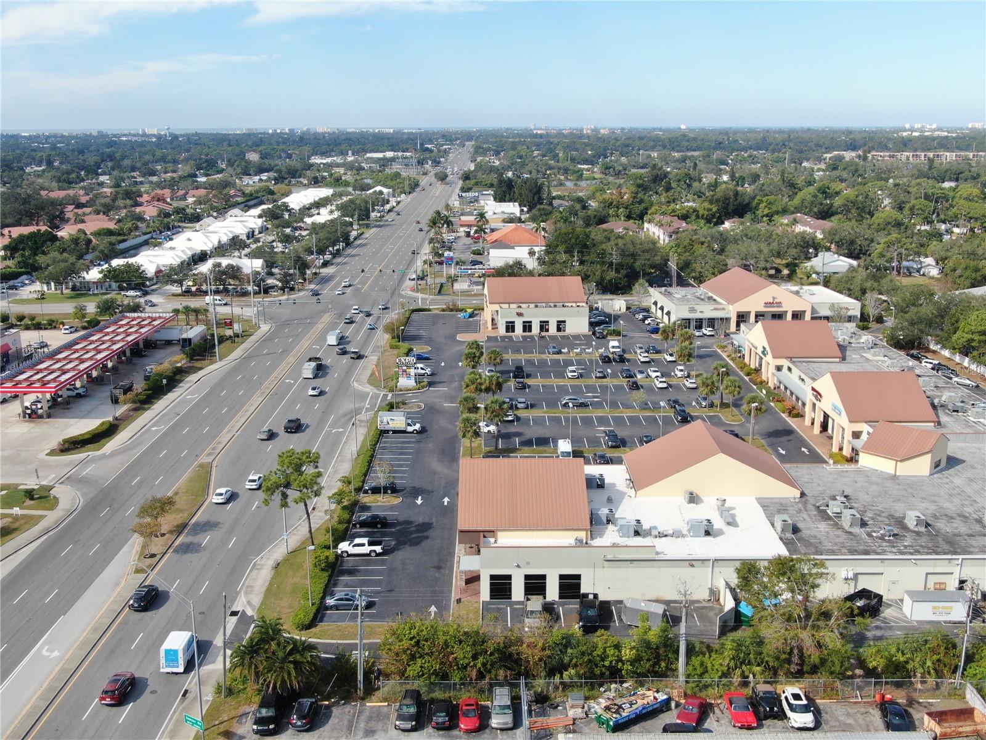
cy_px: 370
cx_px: 493
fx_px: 1025
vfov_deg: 39.7
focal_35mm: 36
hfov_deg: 51.4
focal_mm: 6.21
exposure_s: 1/640
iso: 100
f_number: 3.3
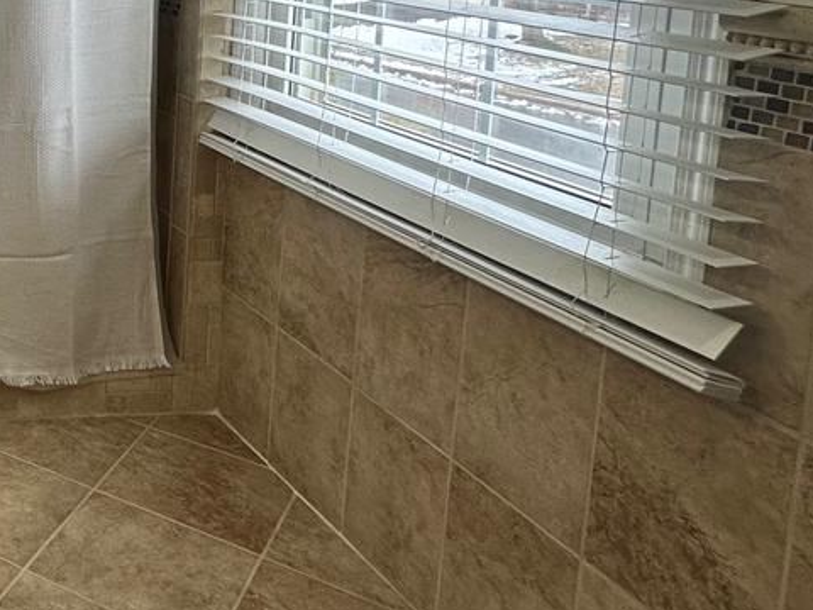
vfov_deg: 31.6
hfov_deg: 33.4
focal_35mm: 42
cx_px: -234
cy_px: -10
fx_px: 986
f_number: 2.2
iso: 64
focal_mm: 2.22
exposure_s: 1/120
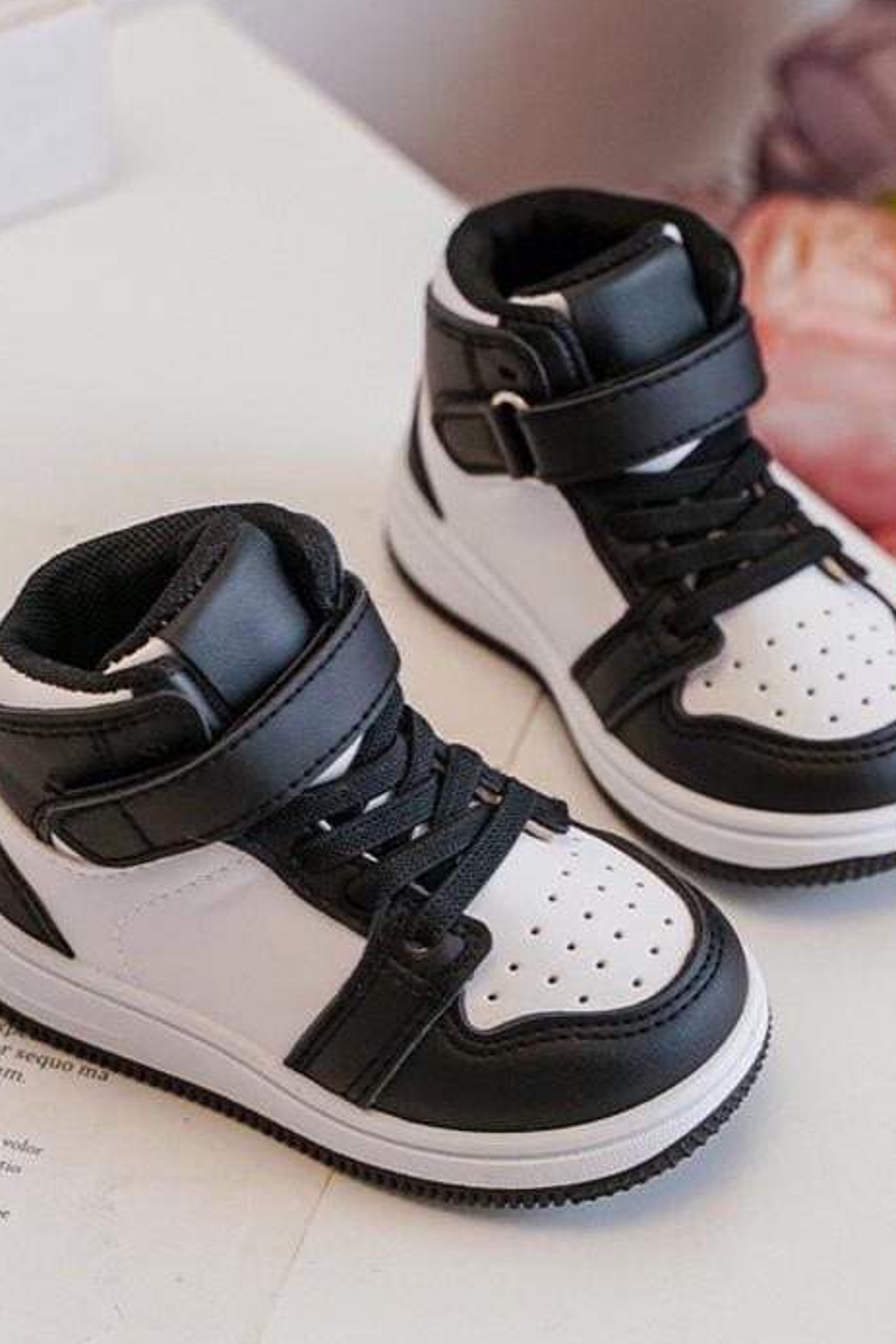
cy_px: 713
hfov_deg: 25.1
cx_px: 478
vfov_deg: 36.9
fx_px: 2015
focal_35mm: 54
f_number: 4
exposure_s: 1/100
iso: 500
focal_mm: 50
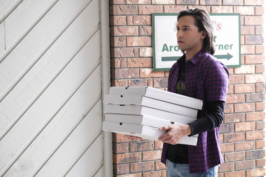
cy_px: 88
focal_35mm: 75
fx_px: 554
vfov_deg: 18.2
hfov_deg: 27.0
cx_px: 133
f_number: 2.8
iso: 1250
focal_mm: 50
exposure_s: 1/250
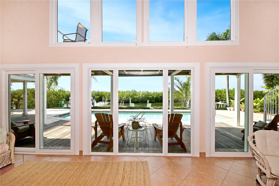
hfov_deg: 100.4
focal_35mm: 15
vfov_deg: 77.3
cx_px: 140
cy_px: 93
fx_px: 116
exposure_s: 1/200
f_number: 18
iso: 500
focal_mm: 10
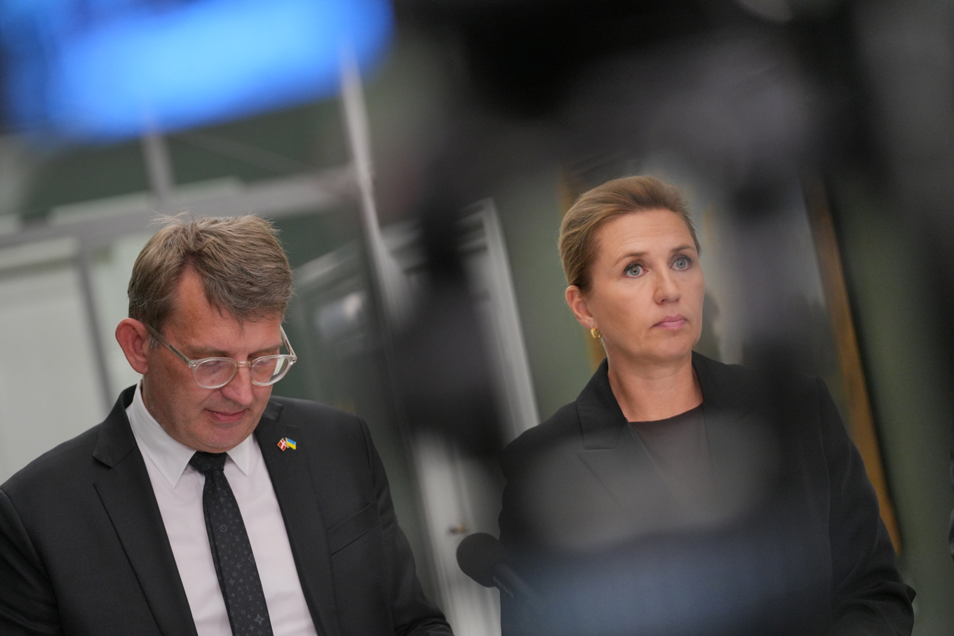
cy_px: 318
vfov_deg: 13.2
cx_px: 477
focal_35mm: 104
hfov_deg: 19.7
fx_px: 2753
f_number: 3.2
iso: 1600
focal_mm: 103.9
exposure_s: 1/200
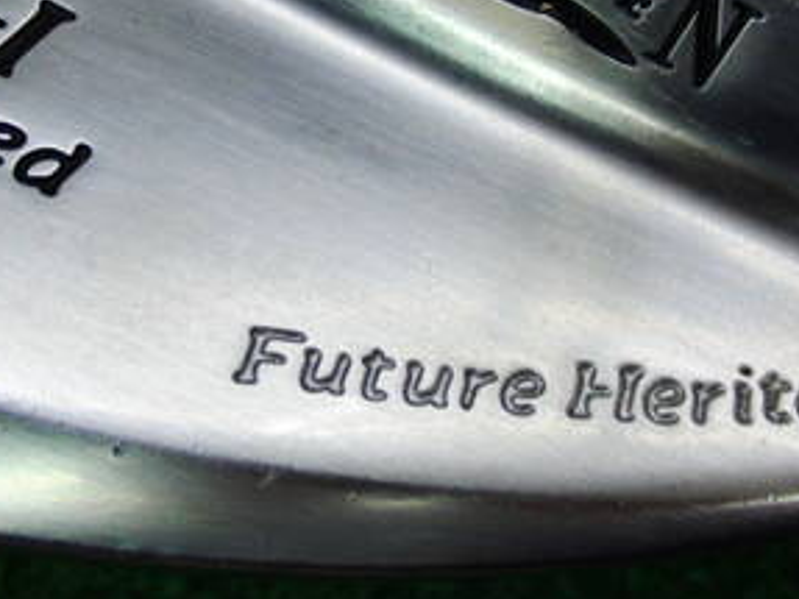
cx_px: 365
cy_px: 123
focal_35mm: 96
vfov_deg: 15.3
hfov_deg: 20.4
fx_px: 2215
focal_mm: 7.54
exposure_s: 1/80
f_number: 3.7
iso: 160
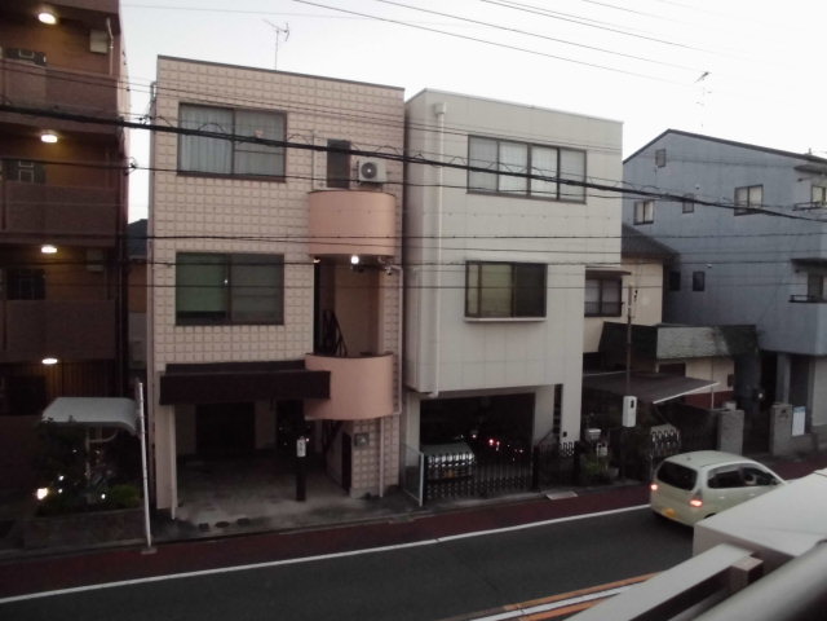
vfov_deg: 53.1
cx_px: 414
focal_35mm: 26
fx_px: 621
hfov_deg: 67.3
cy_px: 310
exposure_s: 1/60
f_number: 3.5
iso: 400
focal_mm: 4.6
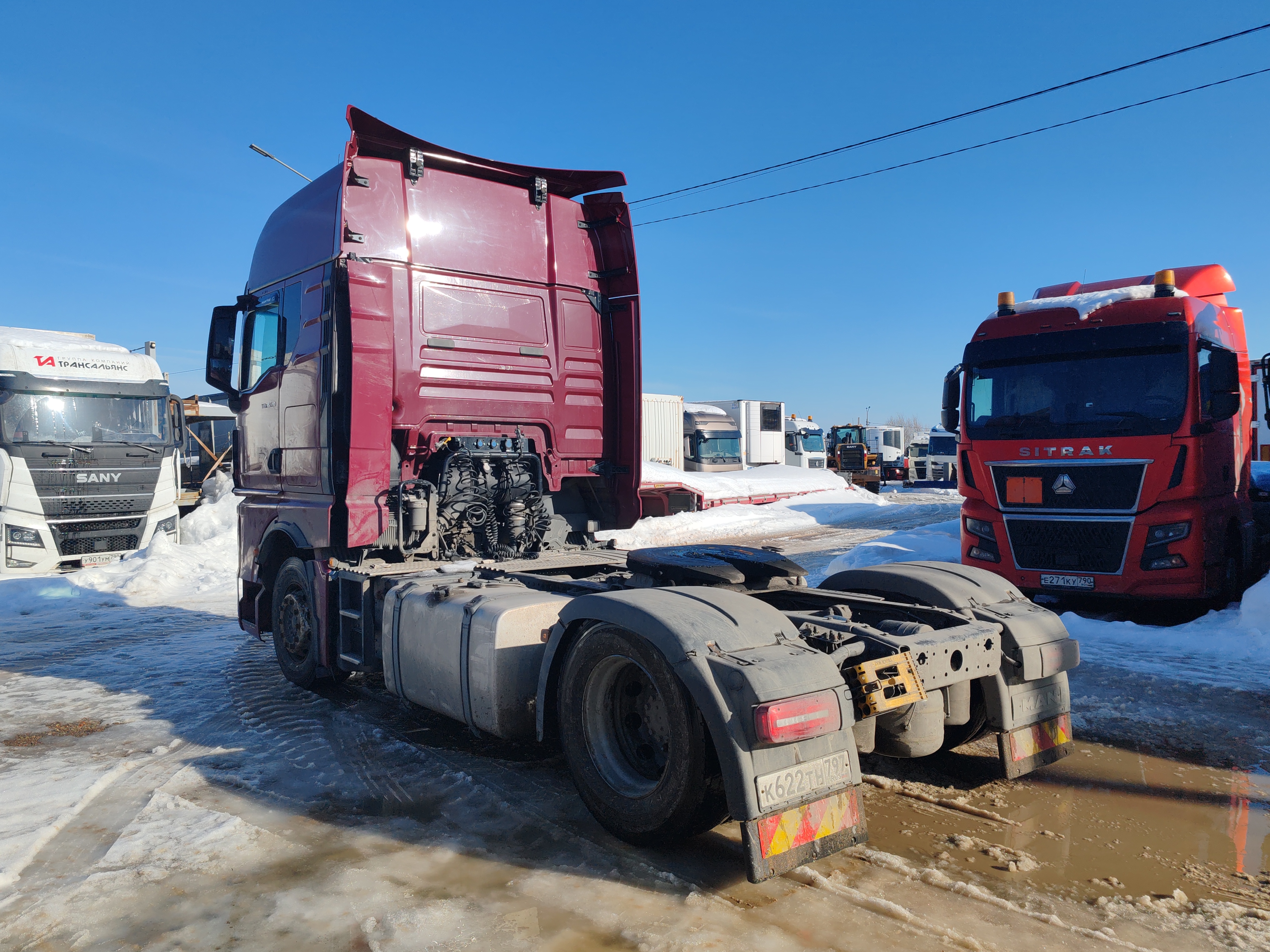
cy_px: 476
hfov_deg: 65.3
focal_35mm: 27
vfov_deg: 51.4
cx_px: 635
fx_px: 991
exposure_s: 1/1100
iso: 50
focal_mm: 6.12
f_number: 1.9
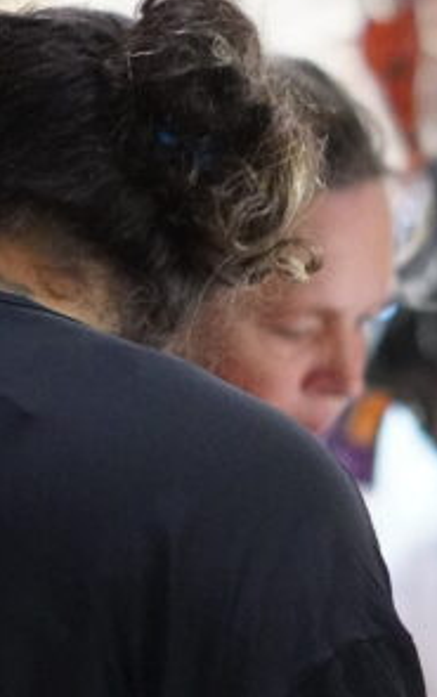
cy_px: 718
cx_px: 613
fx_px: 5037
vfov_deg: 7.9
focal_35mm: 265
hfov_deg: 4.9
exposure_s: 1/1250
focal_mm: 50
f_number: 2
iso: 6400
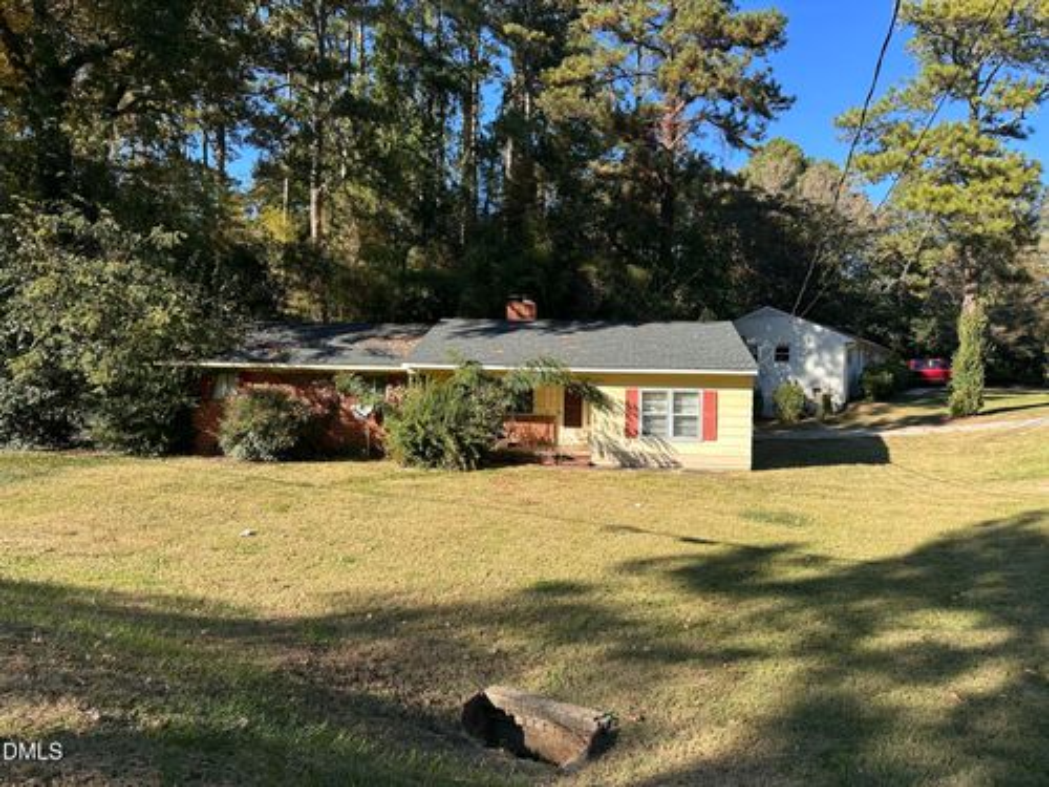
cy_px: 394
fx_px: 727
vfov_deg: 56.8
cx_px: 524
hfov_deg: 71.6
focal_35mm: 24
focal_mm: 6.86
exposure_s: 1/1393
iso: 80
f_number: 1.78
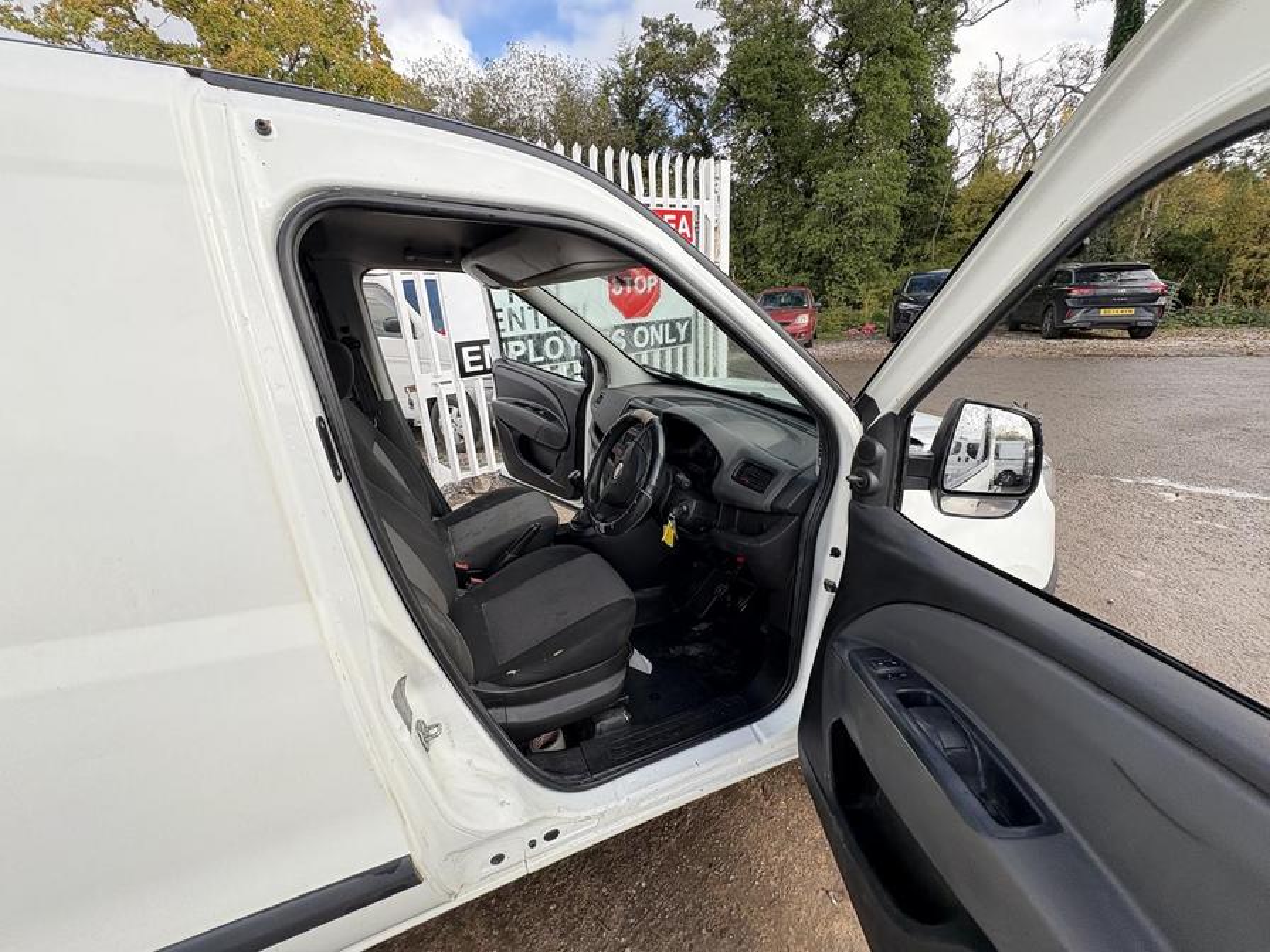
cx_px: 635
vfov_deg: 85.7
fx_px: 514
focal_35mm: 14
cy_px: 476
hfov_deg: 102.1
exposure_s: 1/265
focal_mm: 2.22
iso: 64
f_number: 2.2
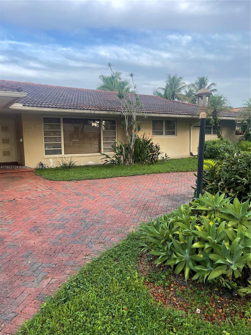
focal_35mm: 26
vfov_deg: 67.3
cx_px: 126
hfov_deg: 53.1
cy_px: 168
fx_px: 251
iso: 50
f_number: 1.6
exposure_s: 1/121
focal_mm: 5.1
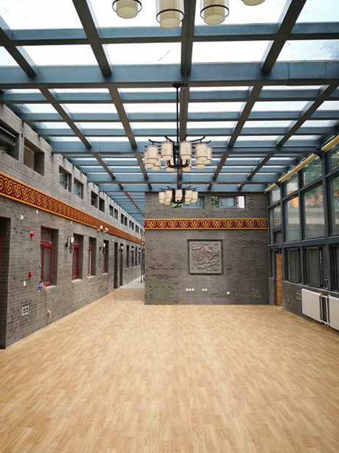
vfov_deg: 58.2
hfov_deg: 45.3
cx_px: 145
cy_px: 202
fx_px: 405
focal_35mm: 31
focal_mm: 3.95
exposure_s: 1/629
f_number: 4
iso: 50
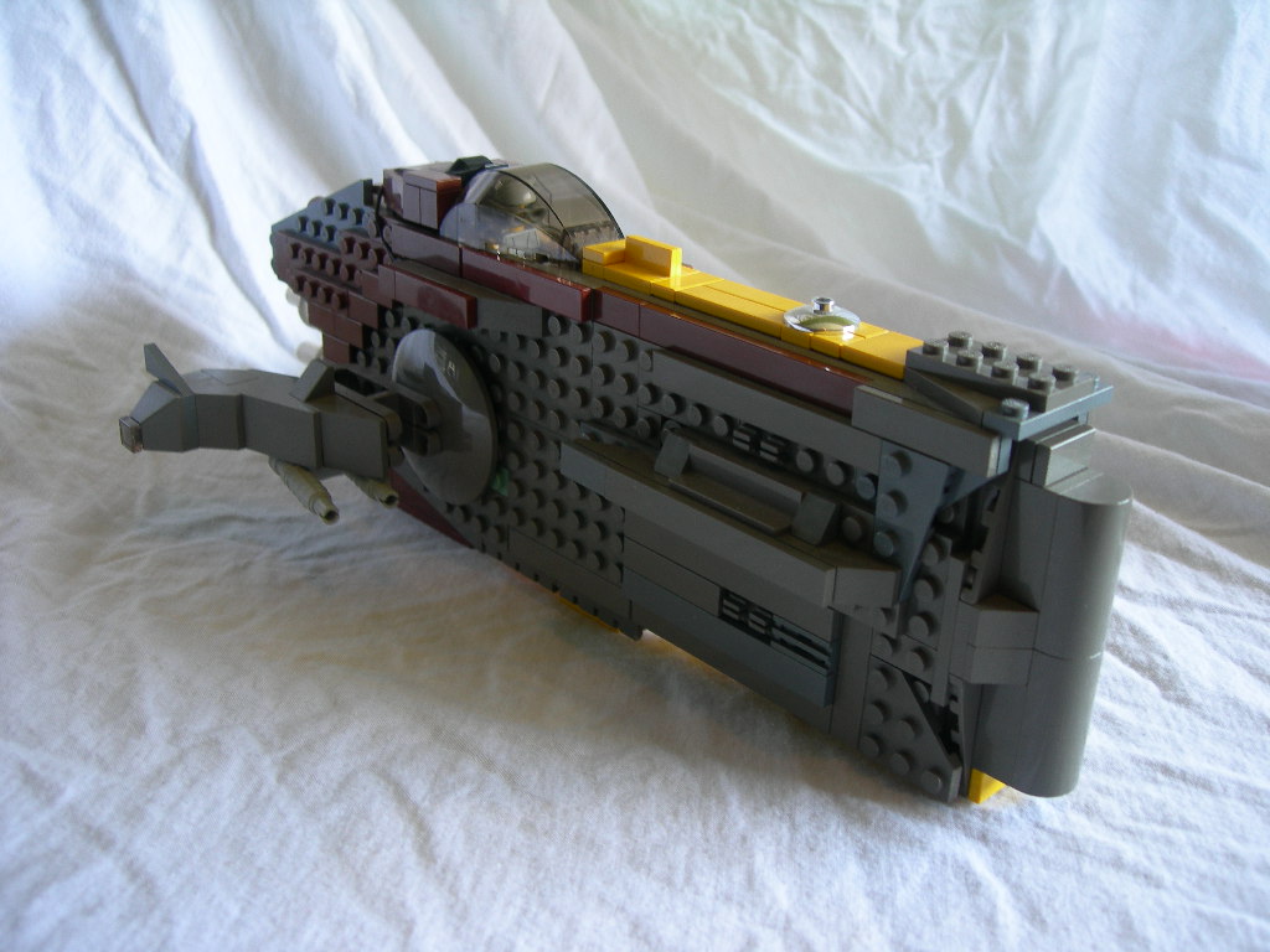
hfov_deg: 49.0
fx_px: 1394
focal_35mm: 38
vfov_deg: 37.7
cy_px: 476
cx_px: 635
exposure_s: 1/17.1
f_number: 2.8
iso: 50
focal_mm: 7.8
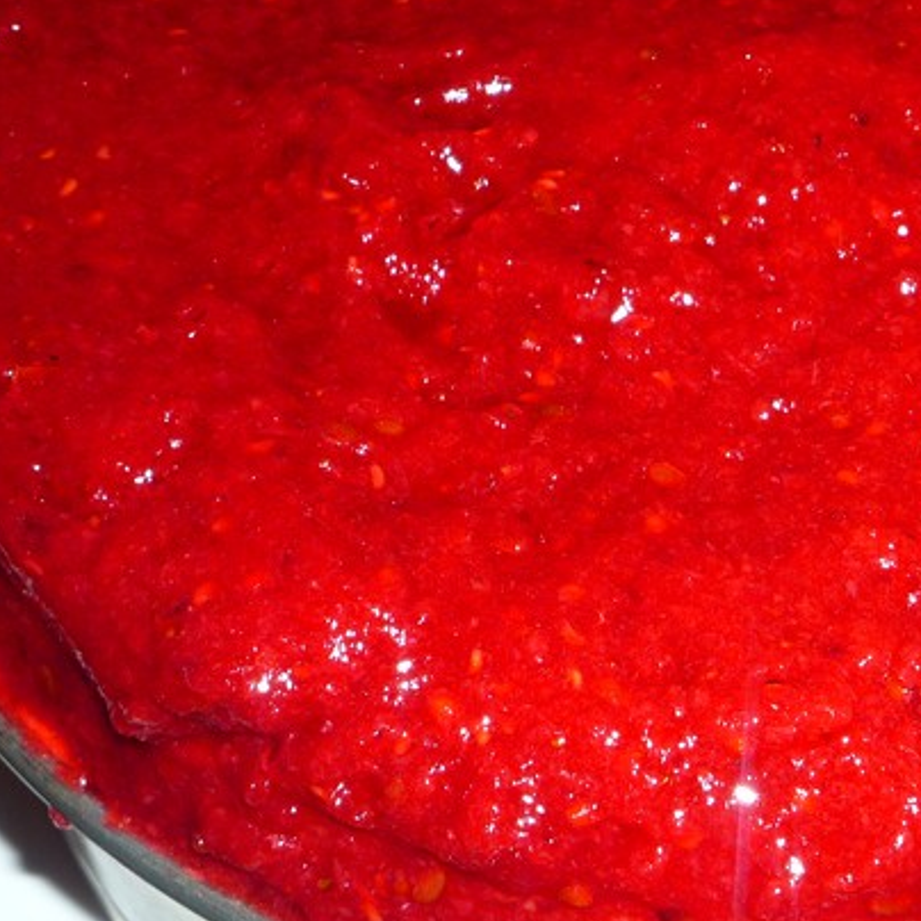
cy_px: 310
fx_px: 2107
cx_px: 866
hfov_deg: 23.8
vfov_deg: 24.5
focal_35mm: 70
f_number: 4.3
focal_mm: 7
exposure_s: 1/30
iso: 100
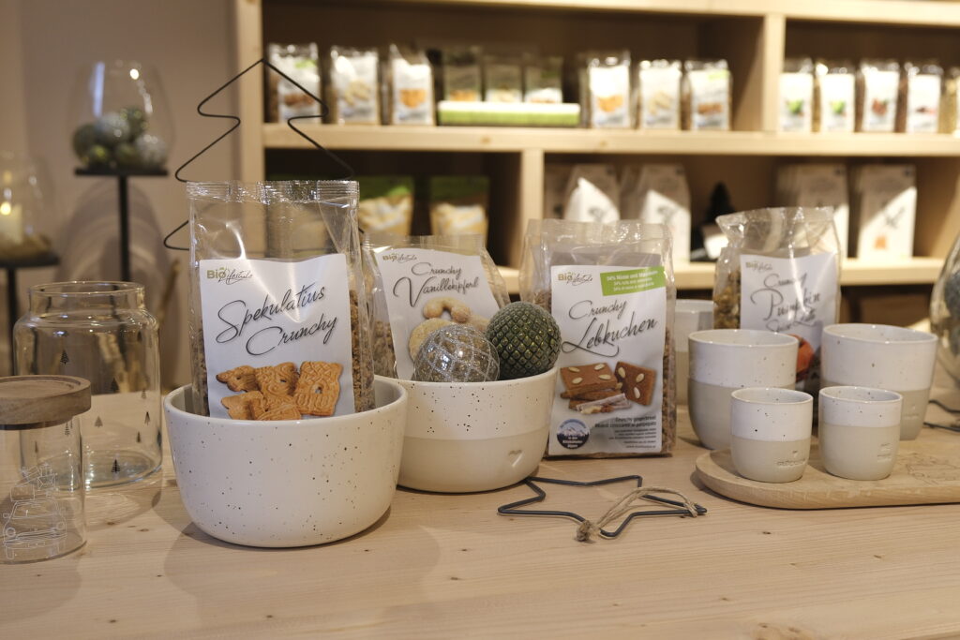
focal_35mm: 31
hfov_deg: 60.3
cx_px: 480
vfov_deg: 42.3
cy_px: 320
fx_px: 827
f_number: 3.2
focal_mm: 20.8
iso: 400
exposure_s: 1/100
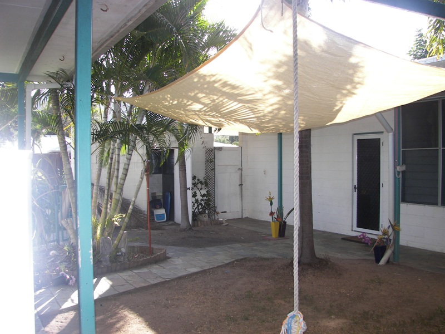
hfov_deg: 51.4
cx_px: 222
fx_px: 463
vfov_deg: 39.7
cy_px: 167
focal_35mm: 36
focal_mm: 6
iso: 64
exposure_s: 1/200
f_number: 2.8
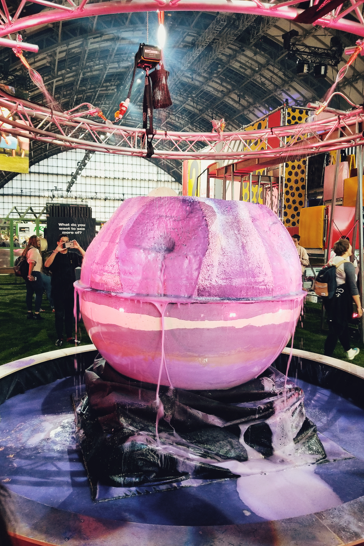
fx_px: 425
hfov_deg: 46.4
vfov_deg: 65.5
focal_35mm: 28
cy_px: 269
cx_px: 184
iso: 200
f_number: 1.7
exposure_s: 1/50
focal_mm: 4.25
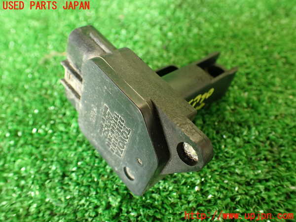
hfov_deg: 56.8
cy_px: 111
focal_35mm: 32
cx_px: 148
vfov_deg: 44.2
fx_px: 274
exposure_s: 1/30
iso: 250
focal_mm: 5.79
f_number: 2.4
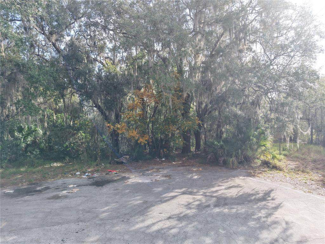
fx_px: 225
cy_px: 122
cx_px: 162
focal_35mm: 24
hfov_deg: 71.6
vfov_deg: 56.8
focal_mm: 8.67
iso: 180
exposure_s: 1/800
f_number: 1.8
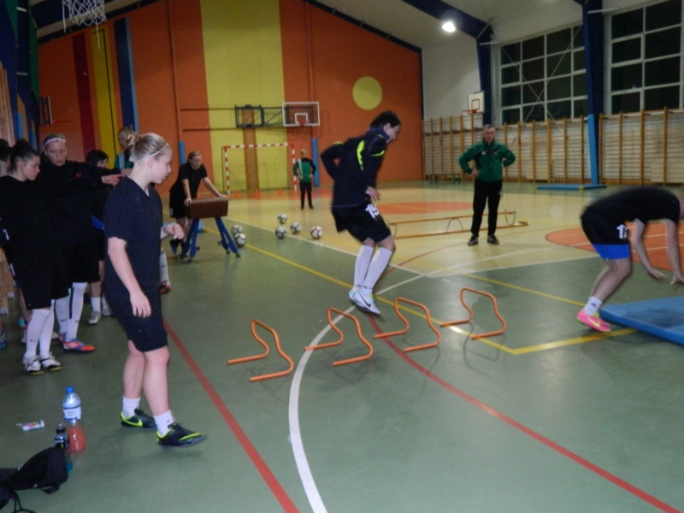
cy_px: 256
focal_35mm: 35
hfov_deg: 52.6
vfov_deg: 40.7
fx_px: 692
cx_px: 342
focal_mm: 6.2
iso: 400
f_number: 3.3
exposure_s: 1/40
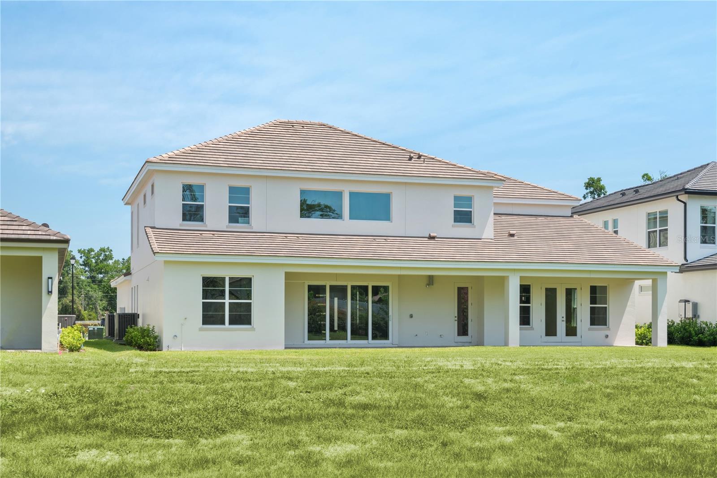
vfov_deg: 41.1
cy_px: 239
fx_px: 637
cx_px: 358
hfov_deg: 58.7
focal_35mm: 32
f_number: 11
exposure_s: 1/20
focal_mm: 32
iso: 125
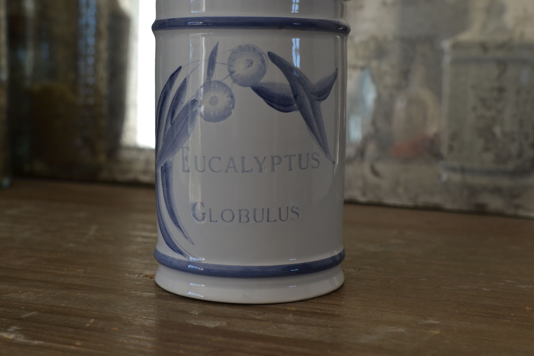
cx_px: 267
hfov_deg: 37.9
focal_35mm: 52
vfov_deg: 25.8
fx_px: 779
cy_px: 178
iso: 280
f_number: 5.6
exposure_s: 1/125
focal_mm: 35
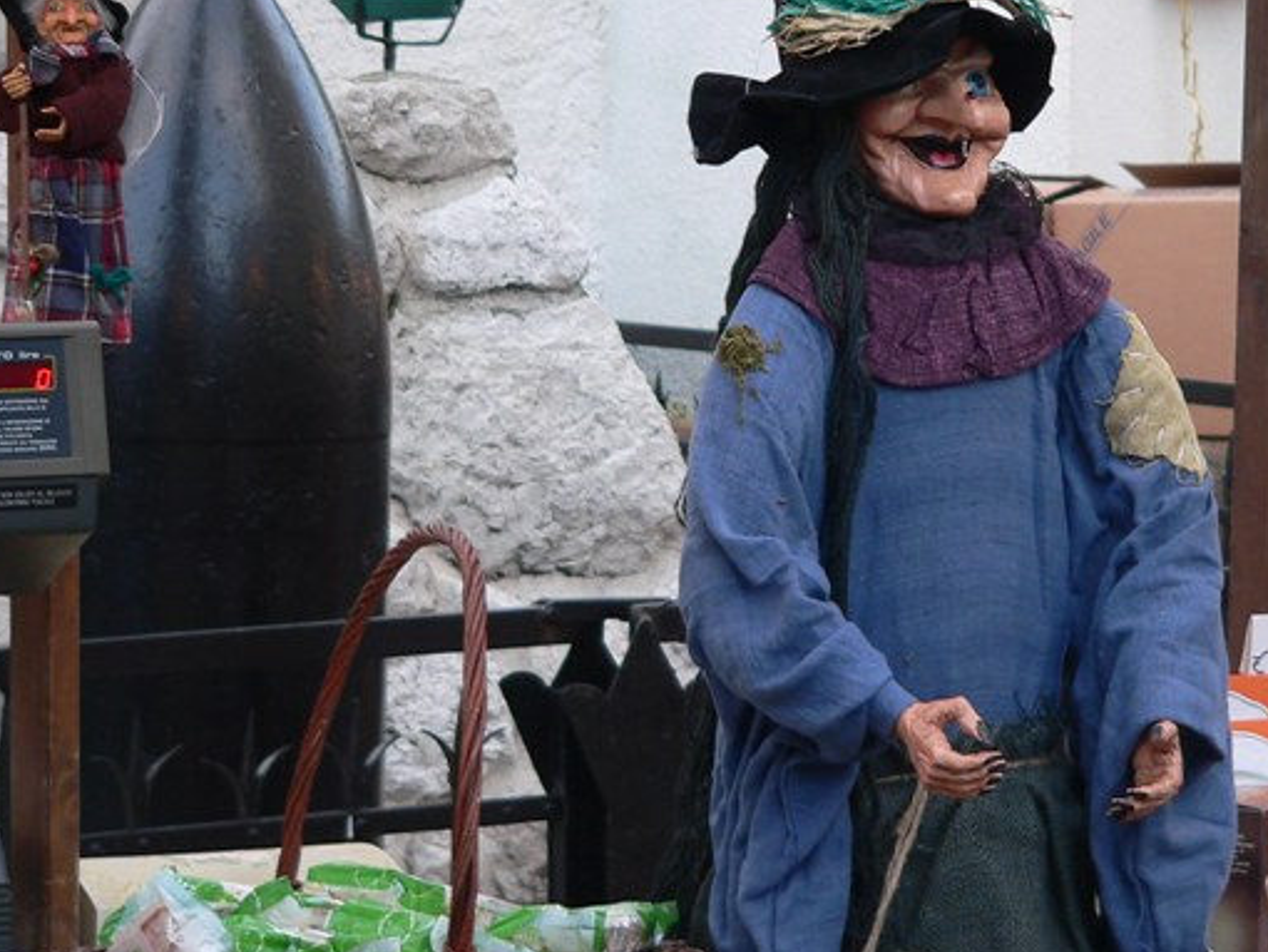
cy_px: 288
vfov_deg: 8.7
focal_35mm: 170
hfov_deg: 11.6
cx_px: 880
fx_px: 6230
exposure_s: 1/20
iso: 100
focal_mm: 18.9
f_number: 2.8
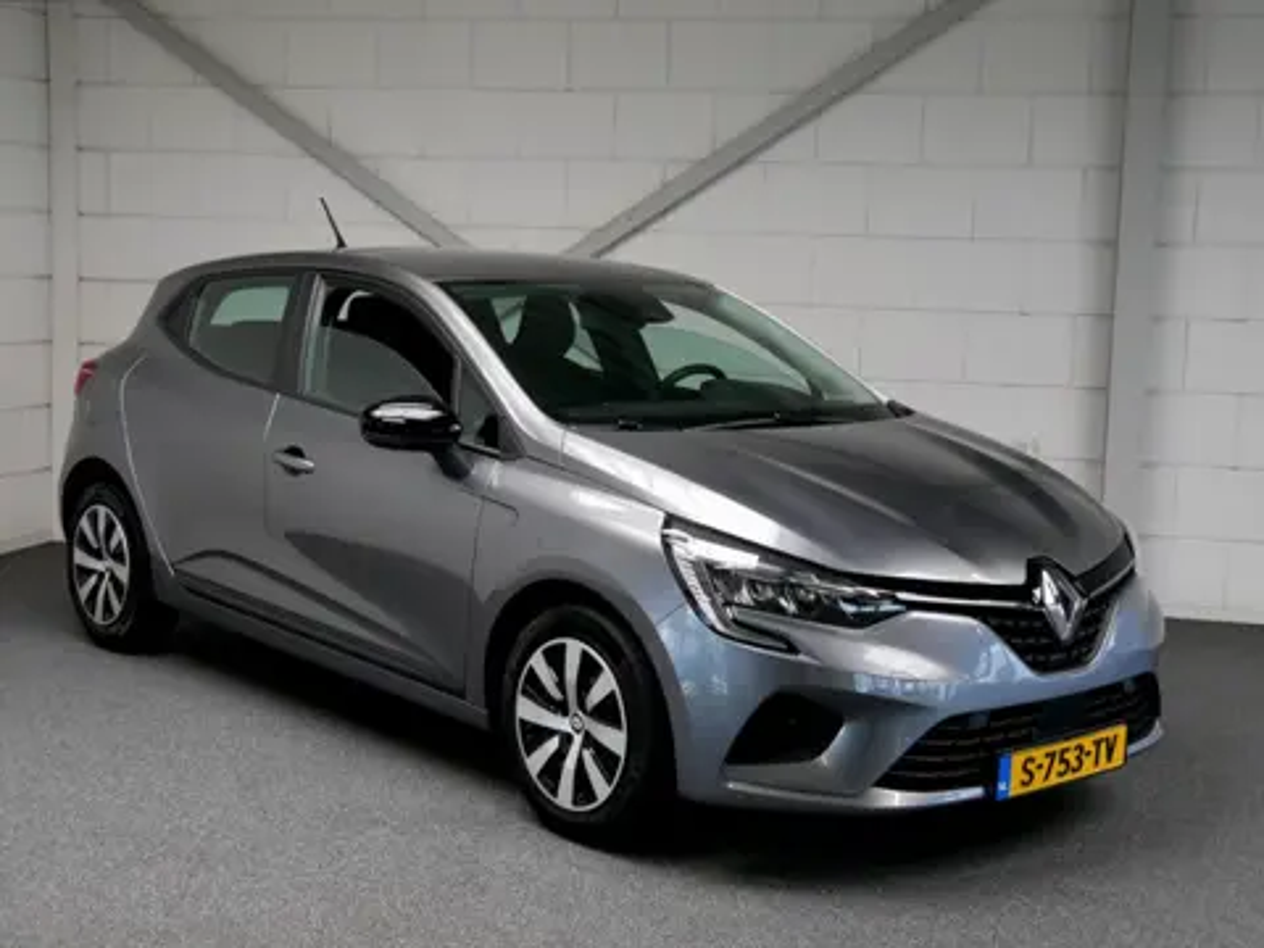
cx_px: 632
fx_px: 1753
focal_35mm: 48
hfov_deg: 39.7
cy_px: 474
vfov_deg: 30.3
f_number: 4.1
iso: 800
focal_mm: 24
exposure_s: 1/60
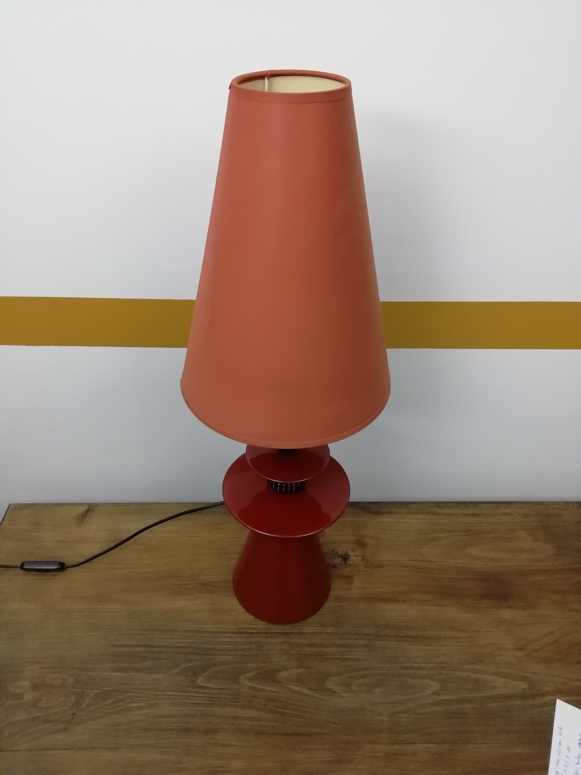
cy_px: 388
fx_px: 582
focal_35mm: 26
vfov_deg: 67.3
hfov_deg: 53.1
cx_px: 290
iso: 250
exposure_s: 1/33.3
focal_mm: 3.21
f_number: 2.2
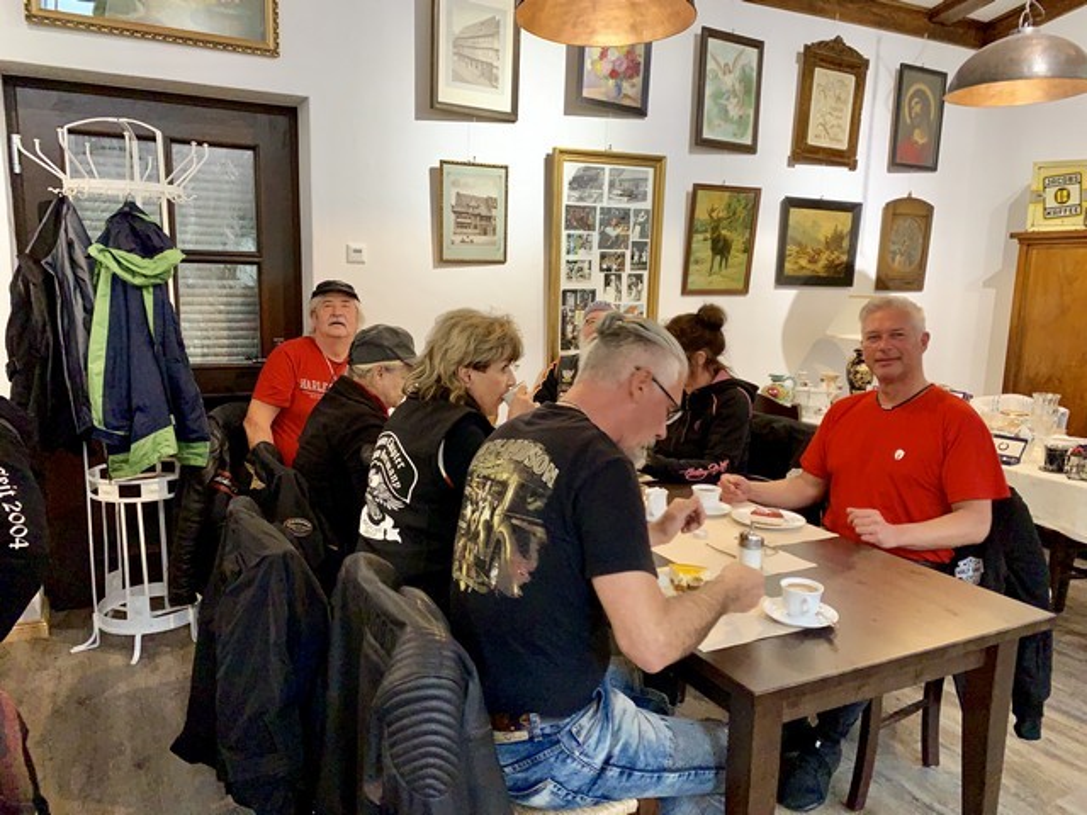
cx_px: 544
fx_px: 816
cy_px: 408
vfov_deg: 53.1
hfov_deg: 67.3
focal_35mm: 26
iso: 320
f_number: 1.8
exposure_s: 1/50
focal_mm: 4.25
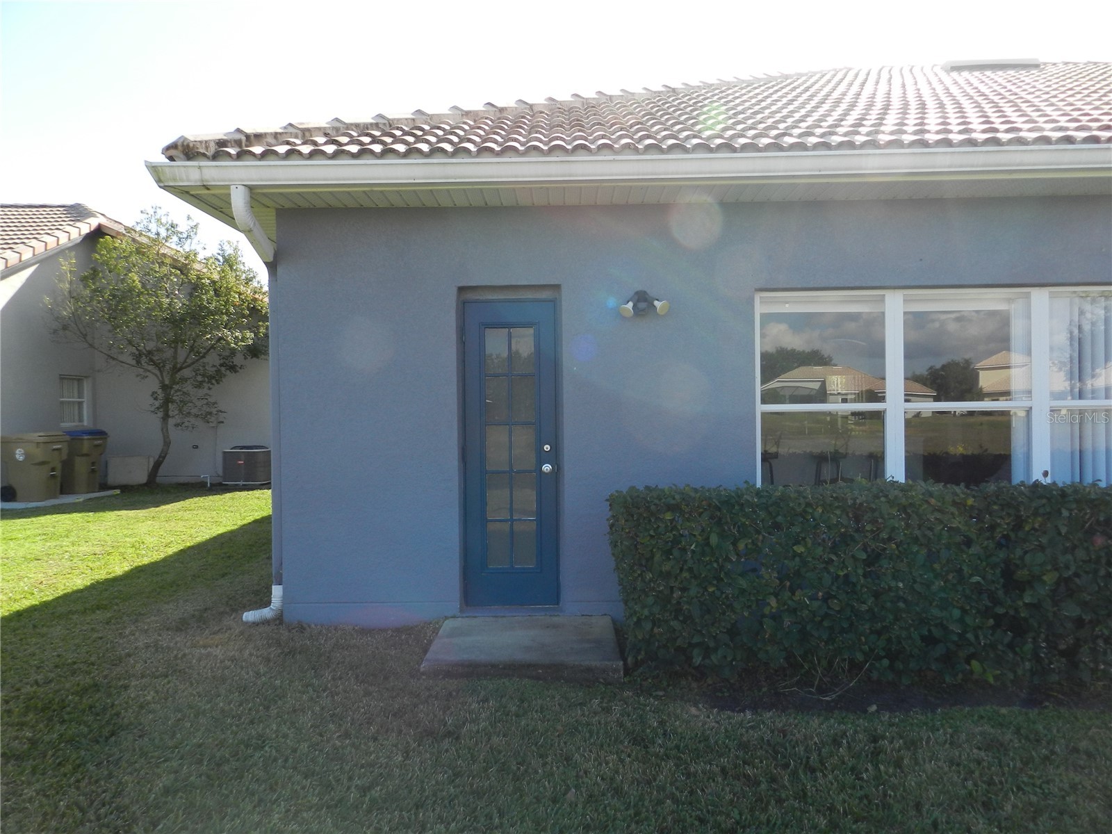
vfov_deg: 58.9
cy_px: 417
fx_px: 739
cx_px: 556
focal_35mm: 23
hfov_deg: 73.9
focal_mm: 4
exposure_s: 1/640
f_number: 3.4
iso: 160
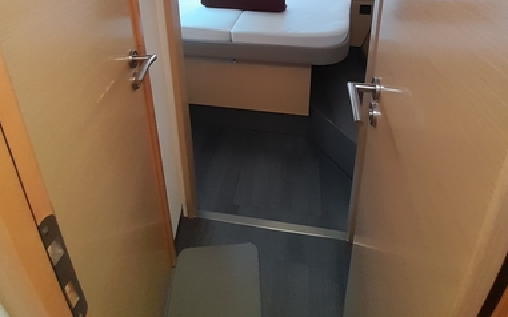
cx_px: 253
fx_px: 263
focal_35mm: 19
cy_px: 6
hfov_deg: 88.0
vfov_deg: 51.1
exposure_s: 1/33
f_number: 2.2
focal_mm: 1.13
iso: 200
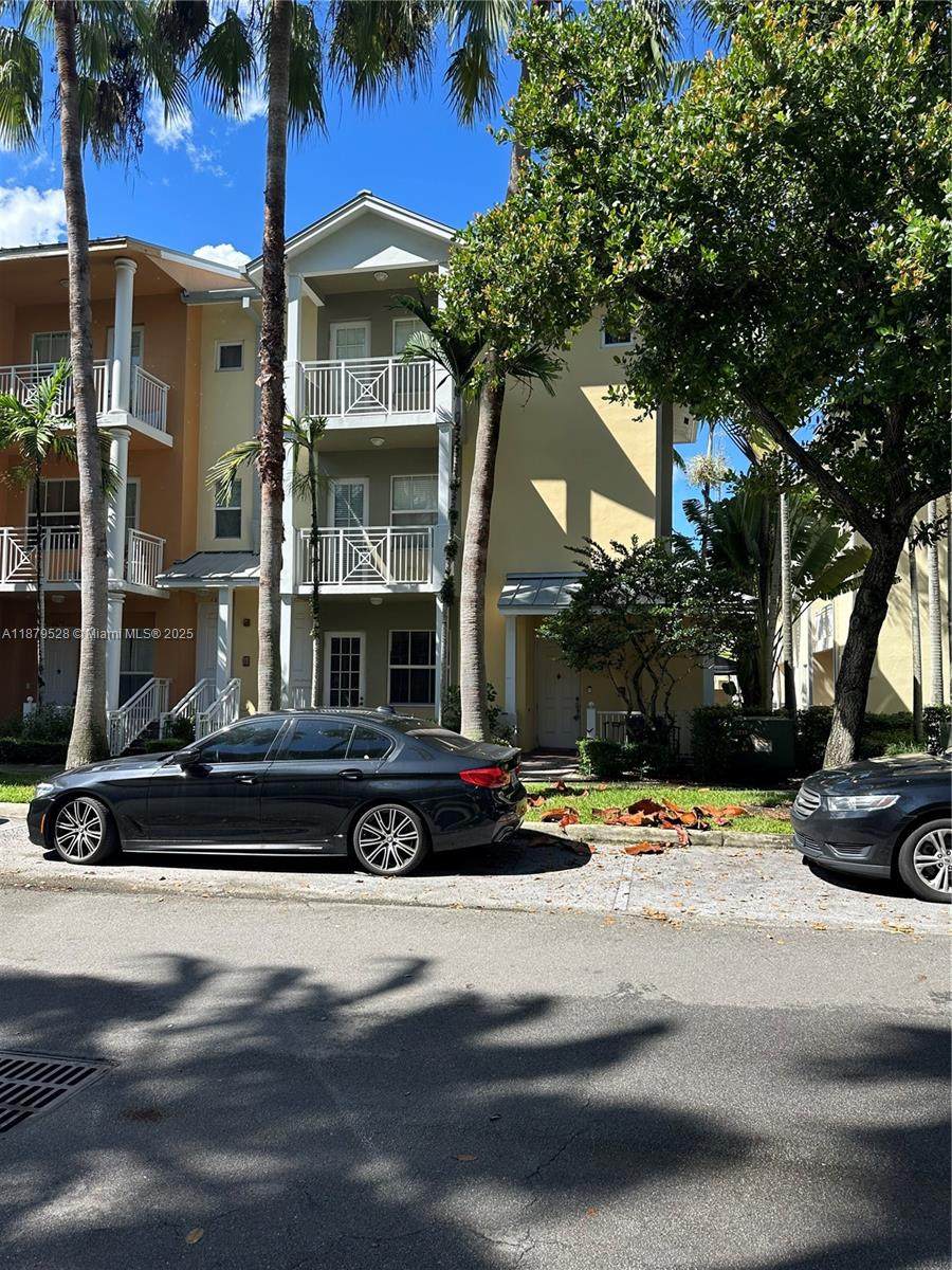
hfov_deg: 56.8
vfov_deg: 71.6
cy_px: 635
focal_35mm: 24
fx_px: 880
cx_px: 476
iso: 80
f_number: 1.78
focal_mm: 6.86
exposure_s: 1/1949
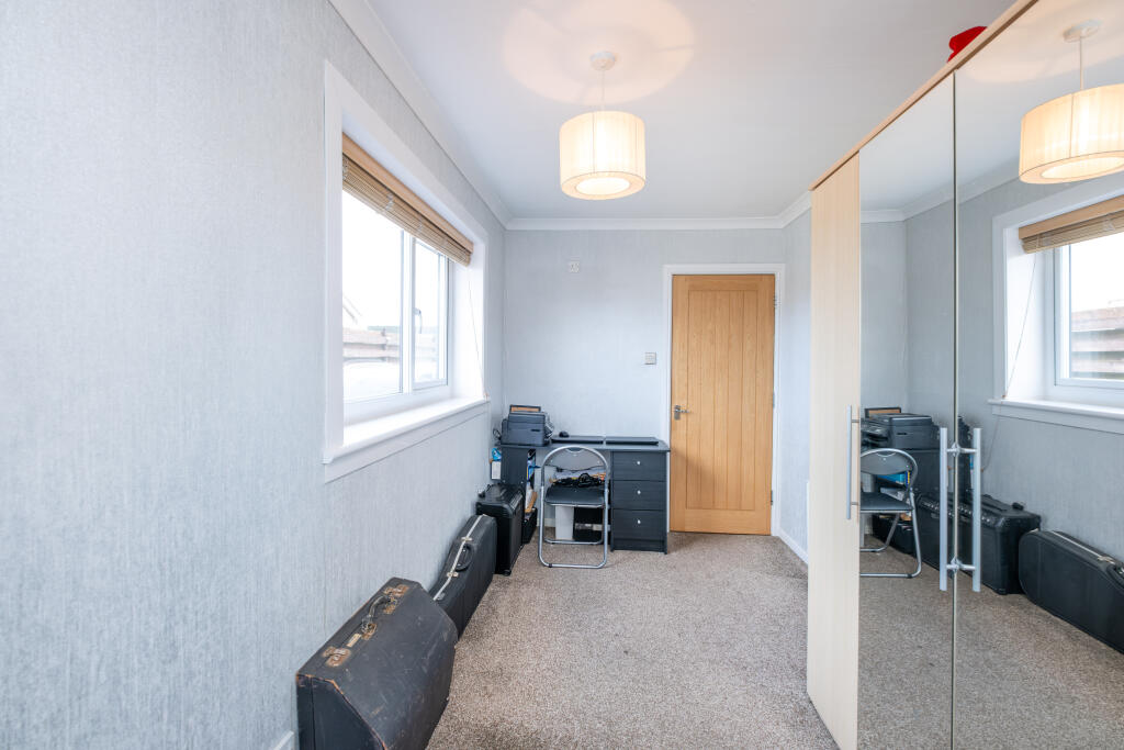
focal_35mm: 15
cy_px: 375
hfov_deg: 100.4
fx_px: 468
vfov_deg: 77.3
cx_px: 562
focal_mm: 10
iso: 400
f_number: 4
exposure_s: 1/80
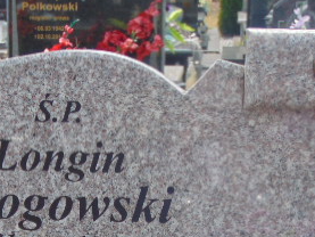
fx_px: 1493
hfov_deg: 12.0
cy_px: 258
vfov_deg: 9.0
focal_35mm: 164
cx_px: 77
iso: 80
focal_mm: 12.8
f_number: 3.7
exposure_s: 1/640
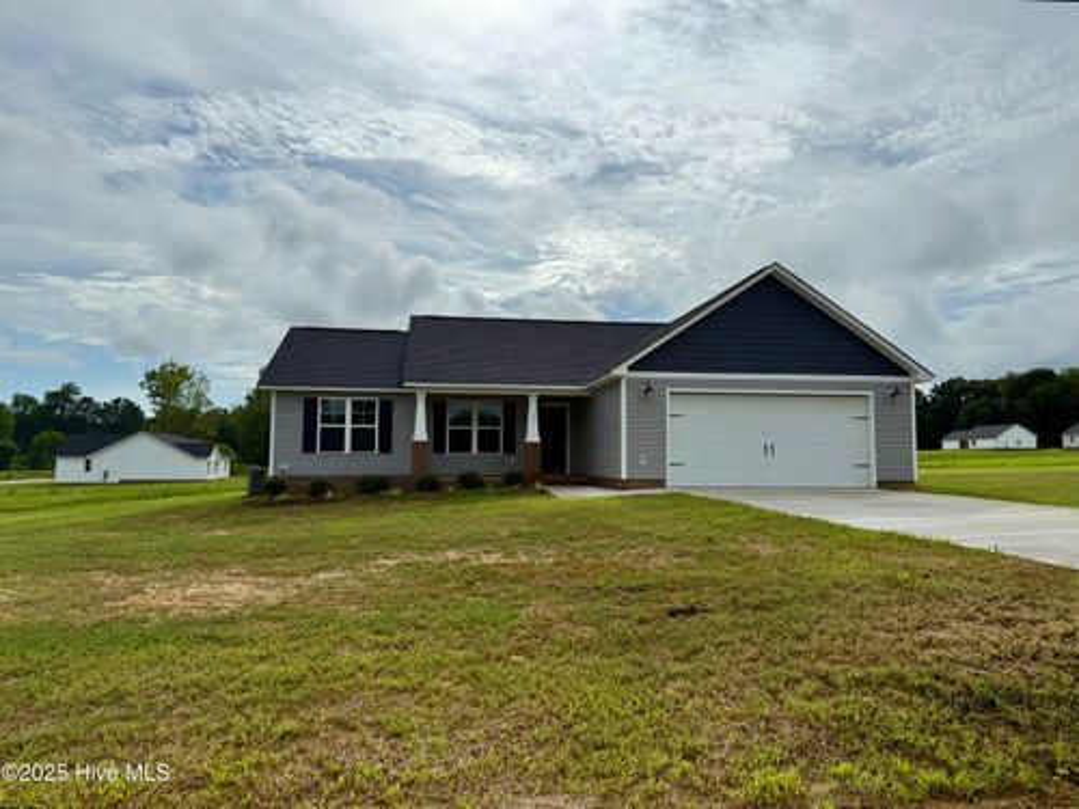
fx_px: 748
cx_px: 540
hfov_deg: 71.6
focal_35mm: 24
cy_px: 404
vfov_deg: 56.8
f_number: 1.78
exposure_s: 1/14286
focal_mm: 6.76
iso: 64
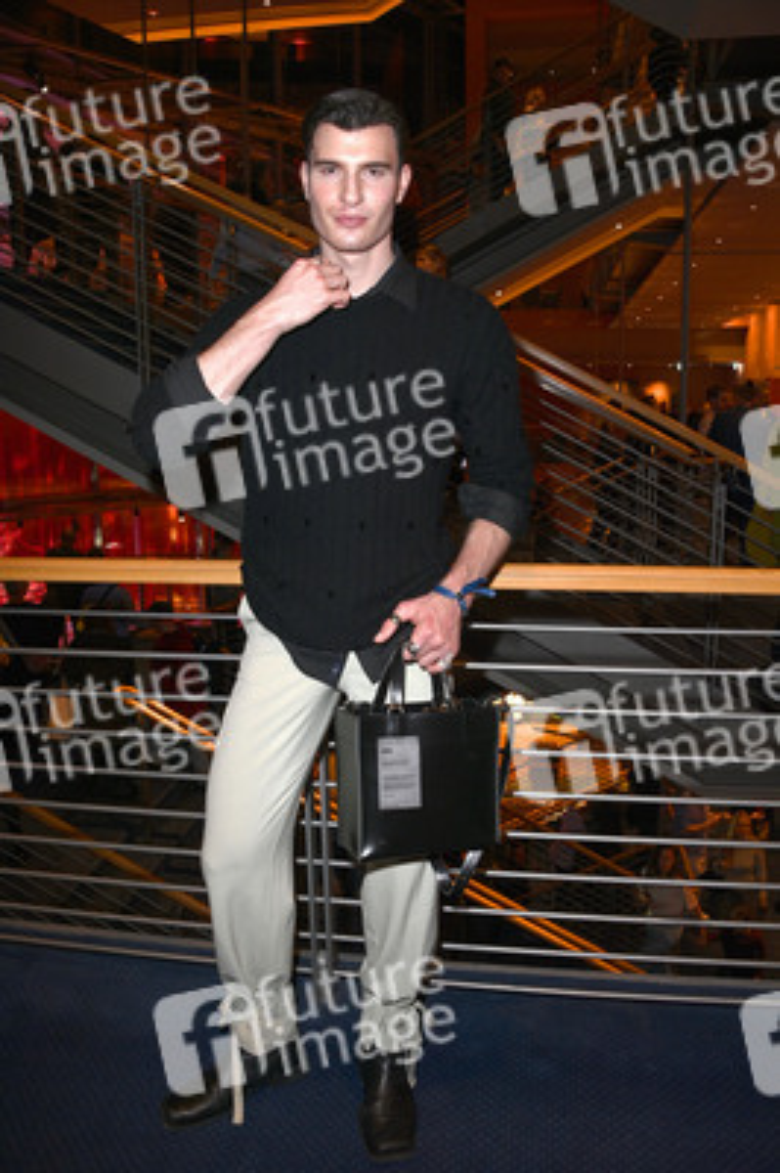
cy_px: 586
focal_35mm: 28
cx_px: 390
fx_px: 912
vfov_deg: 65.5
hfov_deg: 46.3
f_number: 5.6
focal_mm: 28
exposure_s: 1/80
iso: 1250
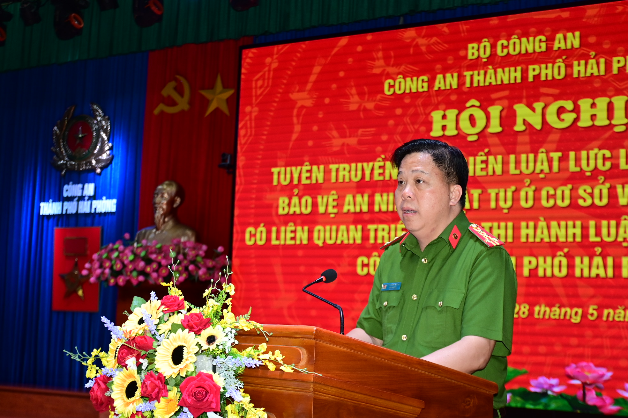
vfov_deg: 23.8
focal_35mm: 57
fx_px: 994
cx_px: 314
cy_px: 209
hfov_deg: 35.1
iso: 800
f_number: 5
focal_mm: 38
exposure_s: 1/200
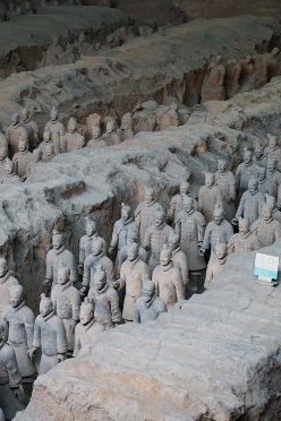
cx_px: 133
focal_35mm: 113
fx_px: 1323
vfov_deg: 18.1
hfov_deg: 12.1
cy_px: 199
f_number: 5.6
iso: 800
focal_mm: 70
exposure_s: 1/125
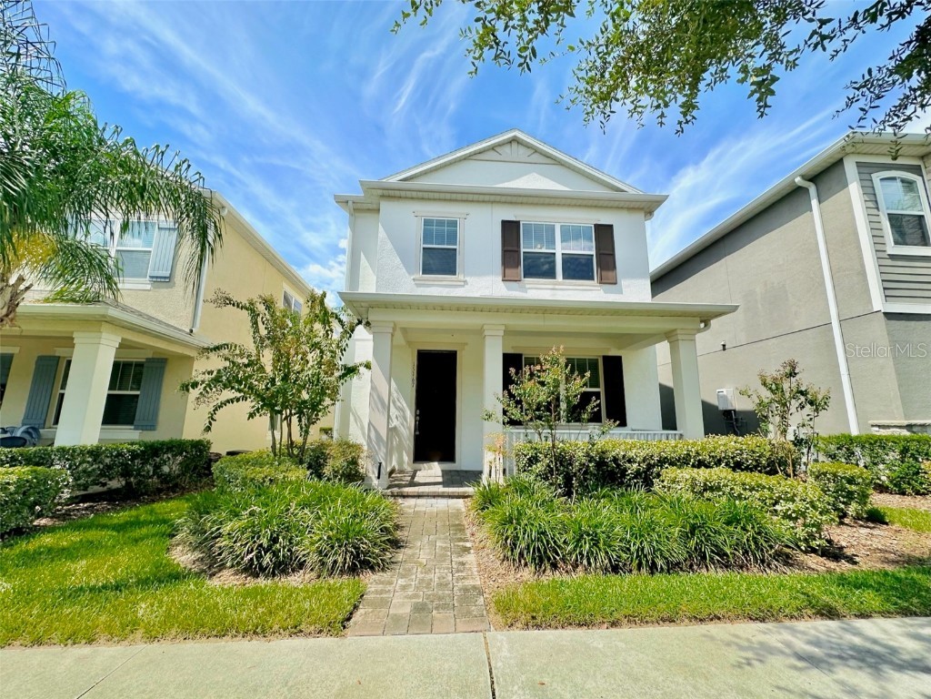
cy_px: 350
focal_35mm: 14
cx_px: 466
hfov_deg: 102.1
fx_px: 377
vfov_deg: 85.7
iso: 50
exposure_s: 1/1473
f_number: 2.2
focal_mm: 2.22
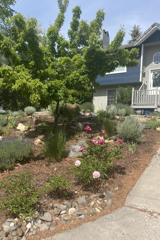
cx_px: 78
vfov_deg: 65.5
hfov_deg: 46.4
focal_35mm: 28
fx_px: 187
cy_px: 121
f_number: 1.6
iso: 50
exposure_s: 1/2513
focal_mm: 5.1
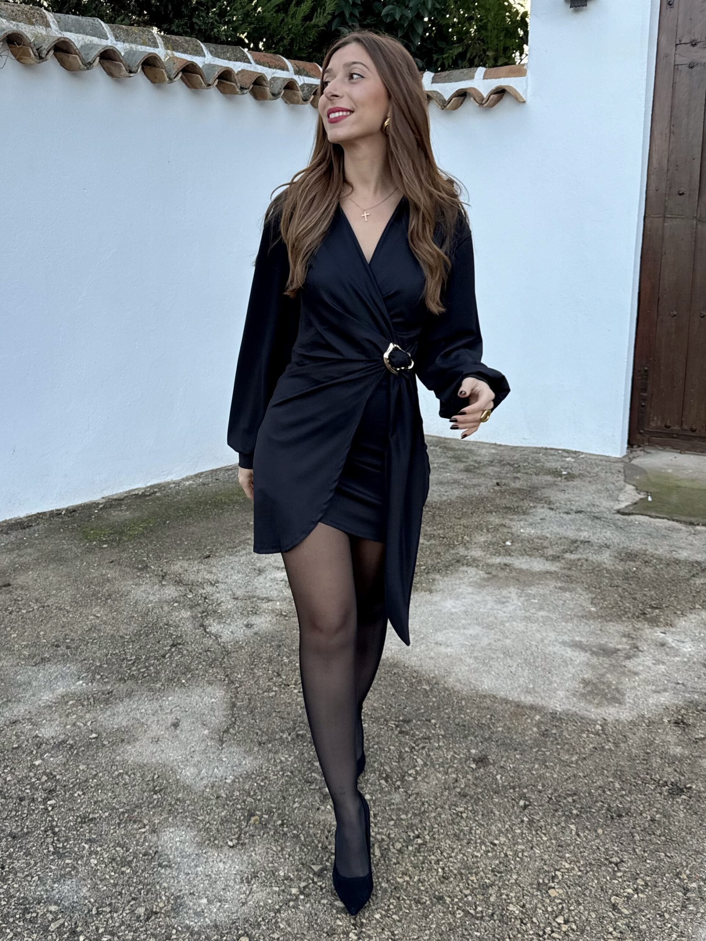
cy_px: 470
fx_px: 652
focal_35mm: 24
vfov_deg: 71.6
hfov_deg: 56.8
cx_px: 353
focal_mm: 6.76
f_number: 1.78
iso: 64
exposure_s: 1/168
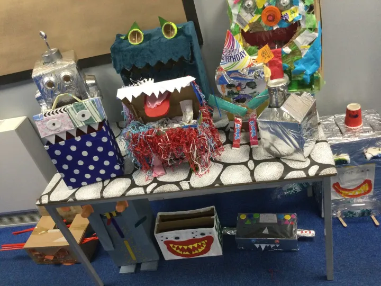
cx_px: 190
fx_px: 341
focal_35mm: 31
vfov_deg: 45.4
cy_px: 143
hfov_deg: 58.4
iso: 125
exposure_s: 1/33
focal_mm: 3.3
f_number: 2.4
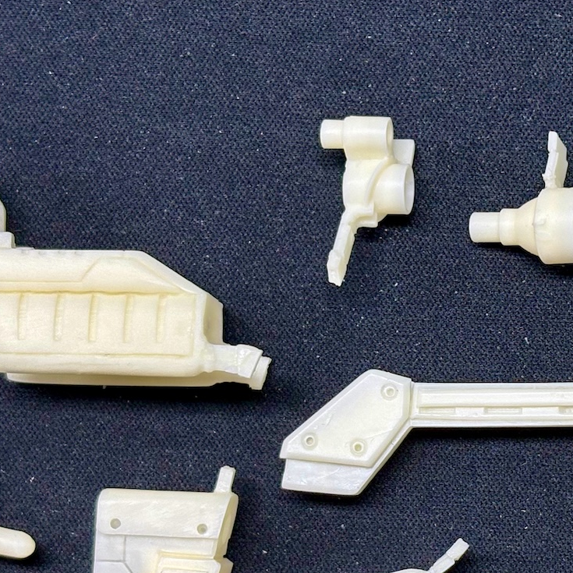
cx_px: 562
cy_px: 415
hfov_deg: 14.3
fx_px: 2247
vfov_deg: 14.5
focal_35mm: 120
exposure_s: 1/60
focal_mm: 5.96
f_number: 1.6
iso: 40
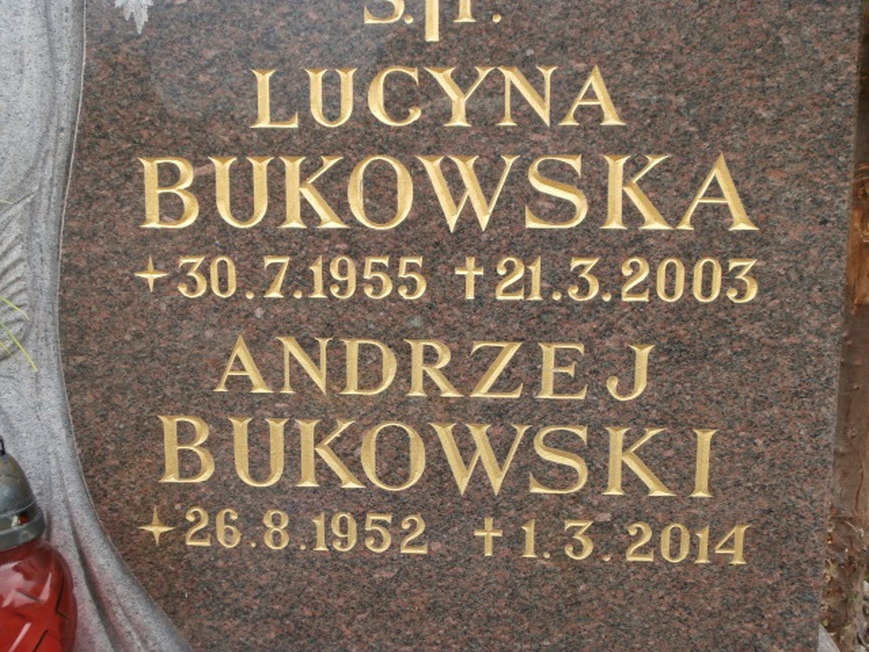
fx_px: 954
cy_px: 326
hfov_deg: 49.0
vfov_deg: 37.7
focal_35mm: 38
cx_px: 434
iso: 100
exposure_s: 1/160
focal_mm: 6.67
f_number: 3.9
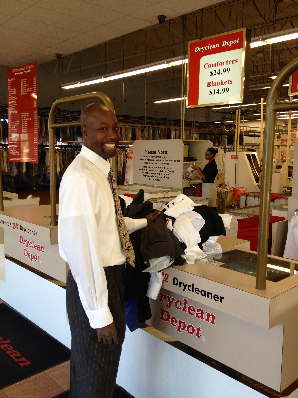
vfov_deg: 52.6
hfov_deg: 40.7
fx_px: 402
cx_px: 149
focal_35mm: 35
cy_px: 199
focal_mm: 4.28
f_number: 2.4
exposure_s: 1/120
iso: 100
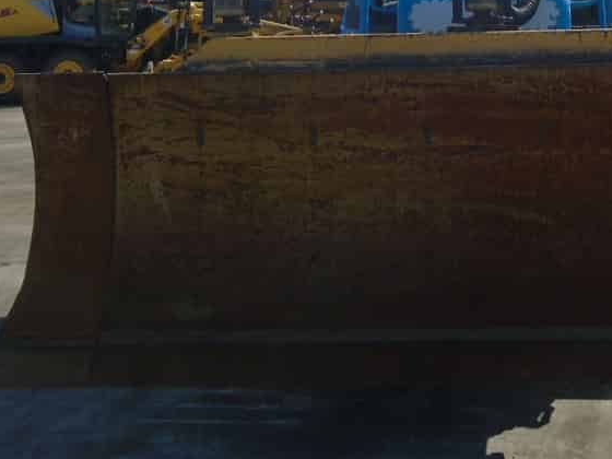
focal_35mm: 62
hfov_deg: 30.9
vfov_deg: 22.8
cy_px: 11
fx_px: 1096
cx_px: 412
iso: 100
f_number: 8
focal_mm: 4.6
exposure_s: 1/250
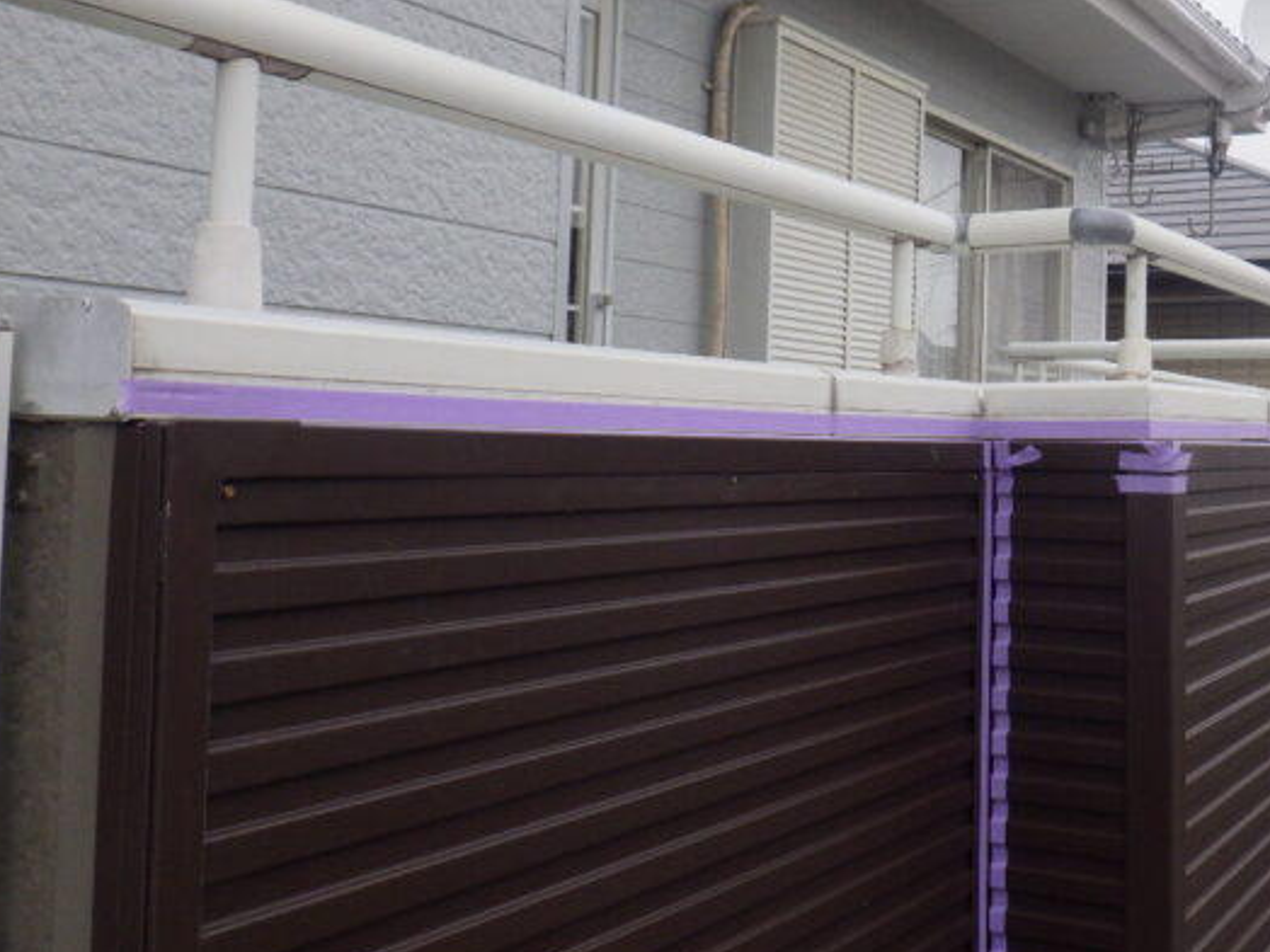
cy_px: 344
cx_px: 892
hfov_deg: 44.8
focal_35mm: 41
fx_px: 1504
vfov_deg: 34.9
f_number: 4.2
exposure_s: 1/250
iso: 250
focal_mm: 5
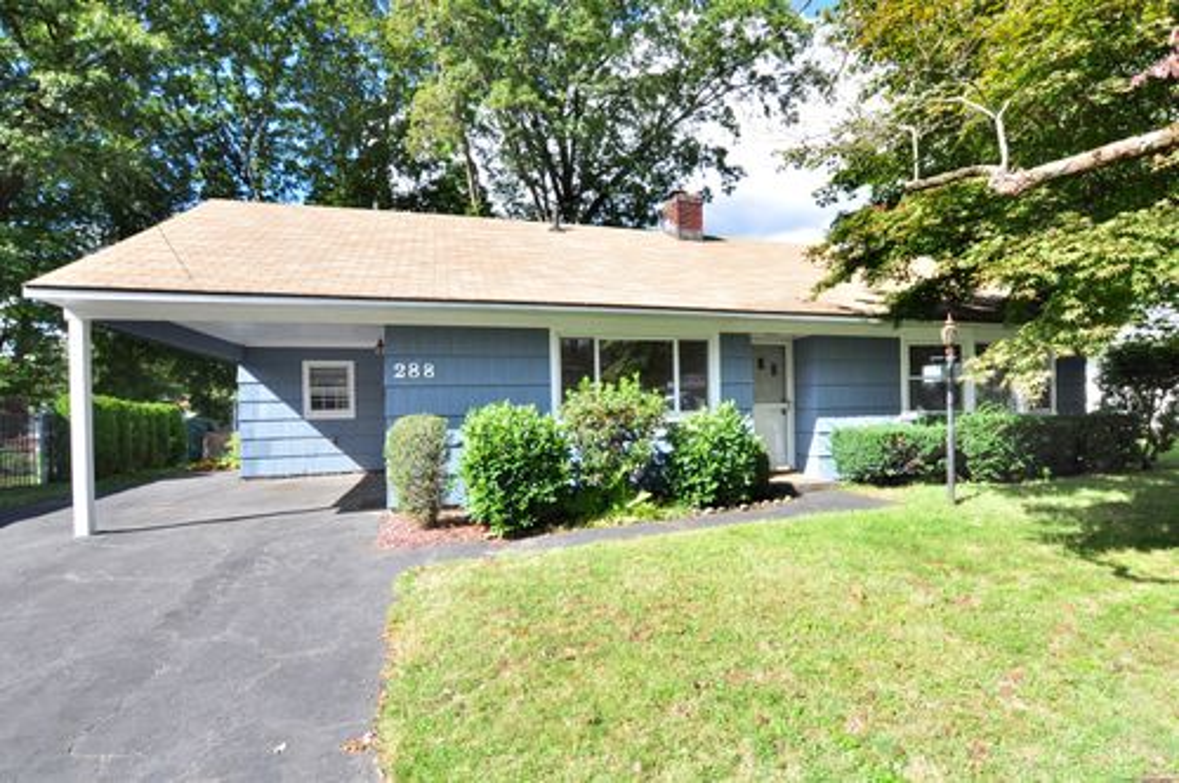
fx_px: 491
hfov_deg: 100.5
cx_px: 590
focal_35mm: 15
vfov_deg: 77.2
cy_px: 392
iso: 320
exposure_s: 1/200
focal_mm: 10
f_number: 8
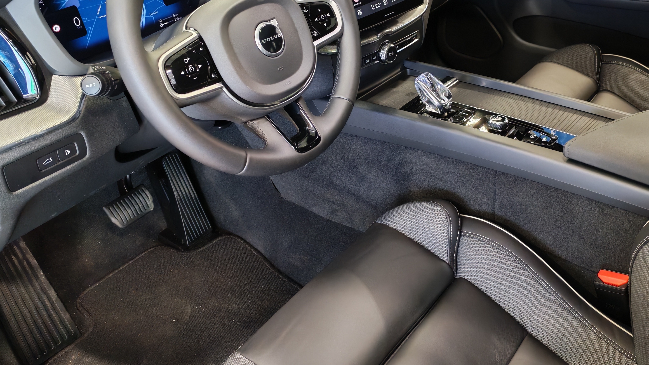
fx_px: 637
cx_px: 361
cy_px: 123
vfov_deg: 31.7
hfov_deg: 53.9
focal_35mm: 37
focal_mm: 6.12
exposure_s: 1/50
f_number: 1.9
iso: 1722
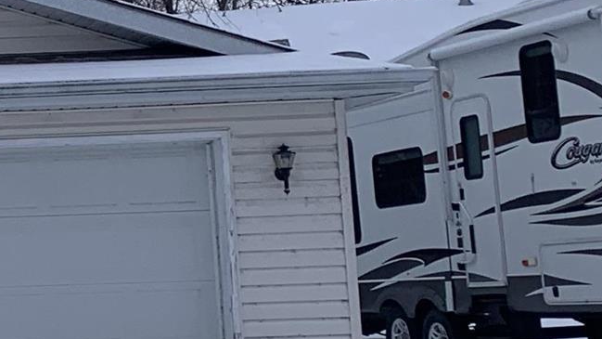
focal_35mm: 134
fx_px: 2139
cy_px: 143
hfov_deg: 14.2
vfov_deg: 9.0
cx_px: -482
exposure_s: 1/580
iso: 25
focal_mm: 4.25
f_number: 1.8
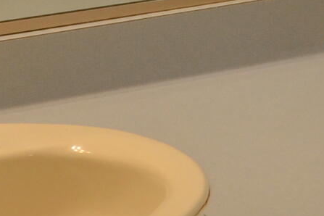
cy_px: -98
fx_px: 1629
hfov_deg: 11.1
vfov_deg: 7.5
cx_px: 410
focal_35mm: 181
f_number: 4.5
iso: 400
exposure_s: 1/80
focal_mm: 18
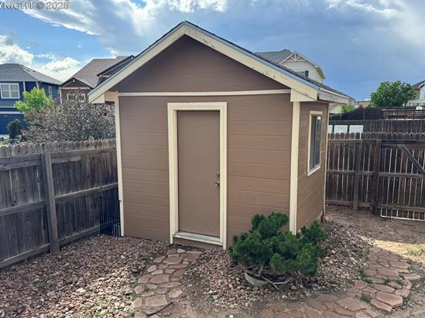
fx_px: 344
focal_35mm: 28
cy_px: 168
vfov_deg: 49.7
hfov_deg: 63.4
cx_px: 222
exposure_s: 1/2331
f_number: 1.78
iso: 80
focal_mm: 6.76
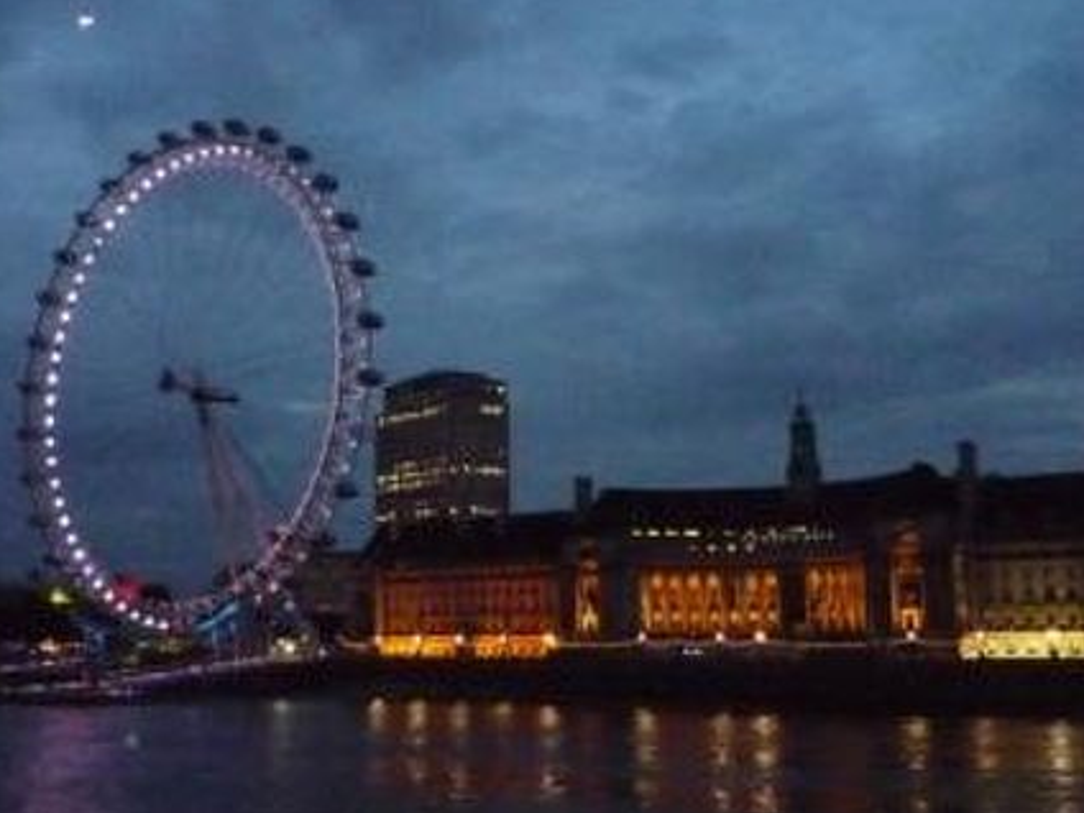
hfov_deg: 41.1
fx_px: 1440
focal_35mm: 46
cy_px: 387
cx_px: 450
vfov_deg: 31.5
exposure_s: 1/30
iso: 800
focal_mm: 4.4
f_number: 2.8
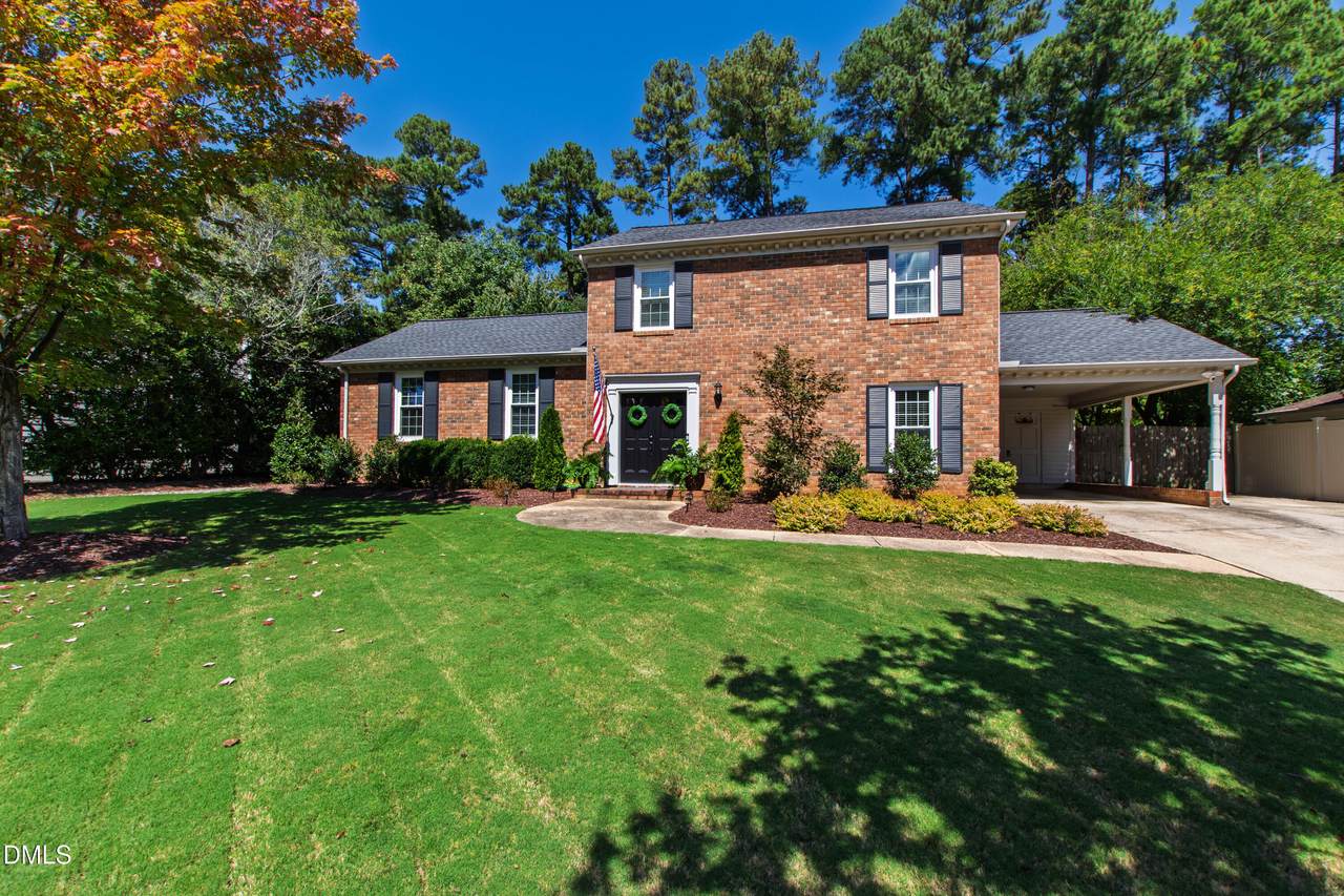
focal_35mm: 15
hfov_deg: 100.4
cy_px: 448
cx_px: 672
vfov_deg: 77.3
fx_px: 560
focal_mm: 10
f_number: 8
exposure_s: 1/200
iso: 160
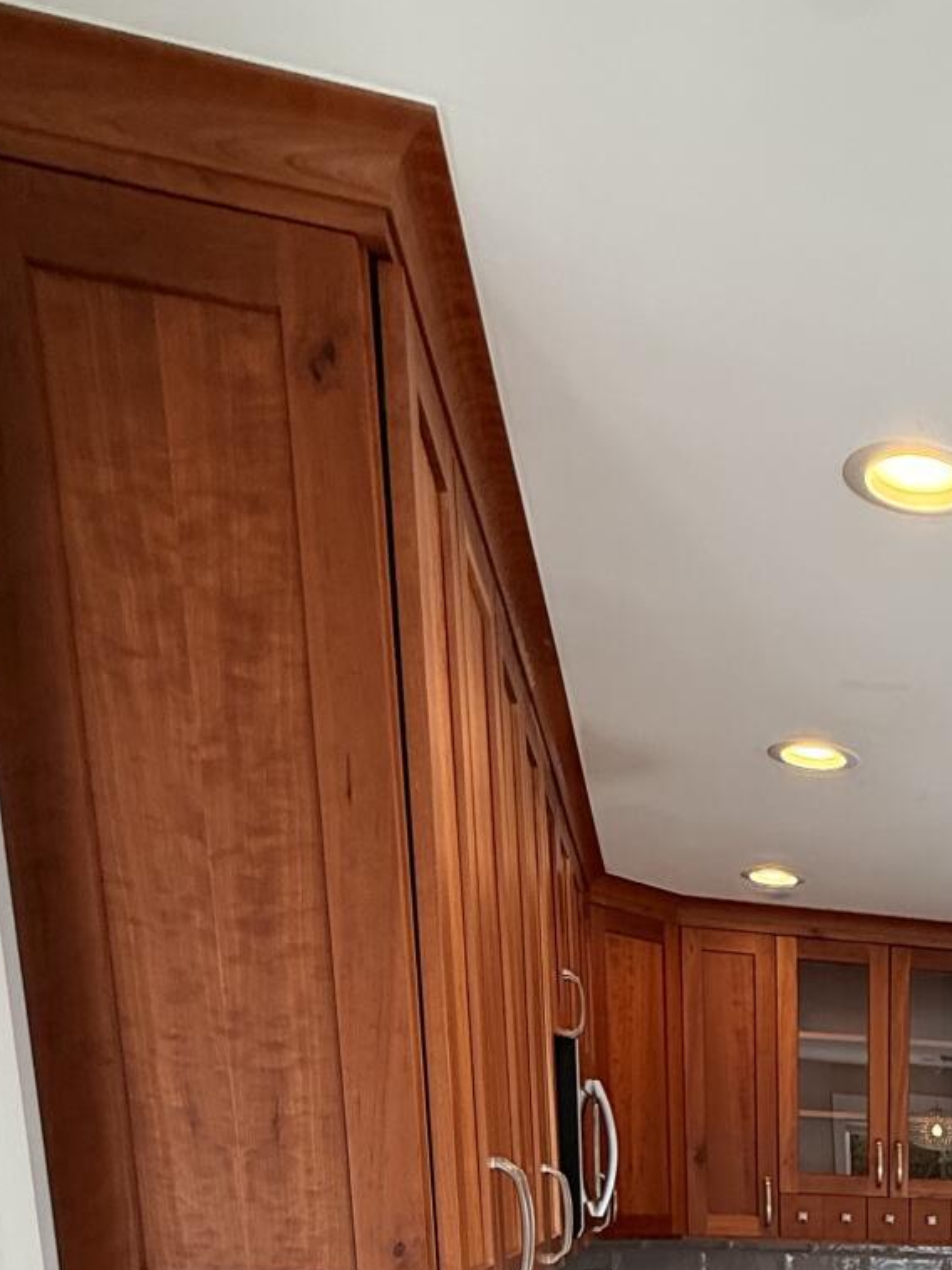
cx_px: 1071
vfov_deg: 38.1
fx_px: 1356
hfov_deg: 33.3
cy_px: 1507
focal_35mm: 37
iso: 125
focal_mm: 2.22
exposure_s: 1/120
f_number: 2.2
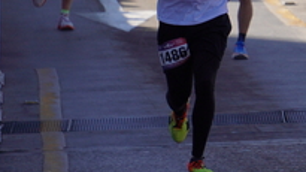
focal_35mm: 721
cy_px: -22
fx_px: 5846
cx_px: 240
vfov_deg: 1.7
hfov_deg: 3.0
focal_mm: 188
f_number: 6.3
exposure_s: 1/1250
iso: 200
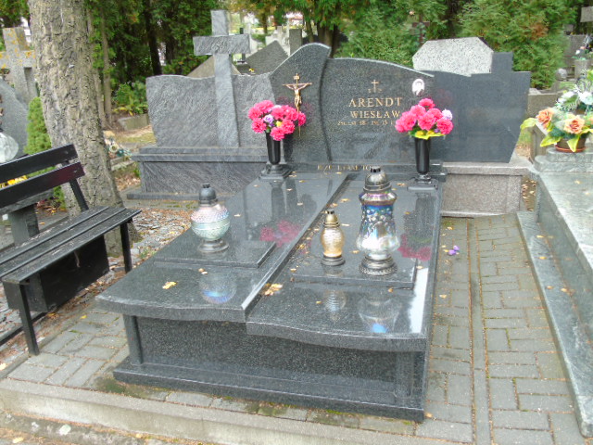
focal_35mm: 29
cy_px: 222
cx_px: 296
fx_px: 497
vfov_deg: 48.2
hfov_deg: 61.7
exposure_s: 1/60
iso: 80
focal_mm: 5.2
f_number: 3.6
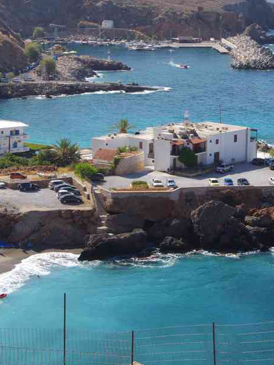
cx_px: 183
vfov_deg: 21.4
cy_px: 144
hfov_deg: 16.1
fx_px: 964
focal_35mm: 91
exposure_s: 1/80
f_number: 11
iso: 200
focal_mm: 38.8
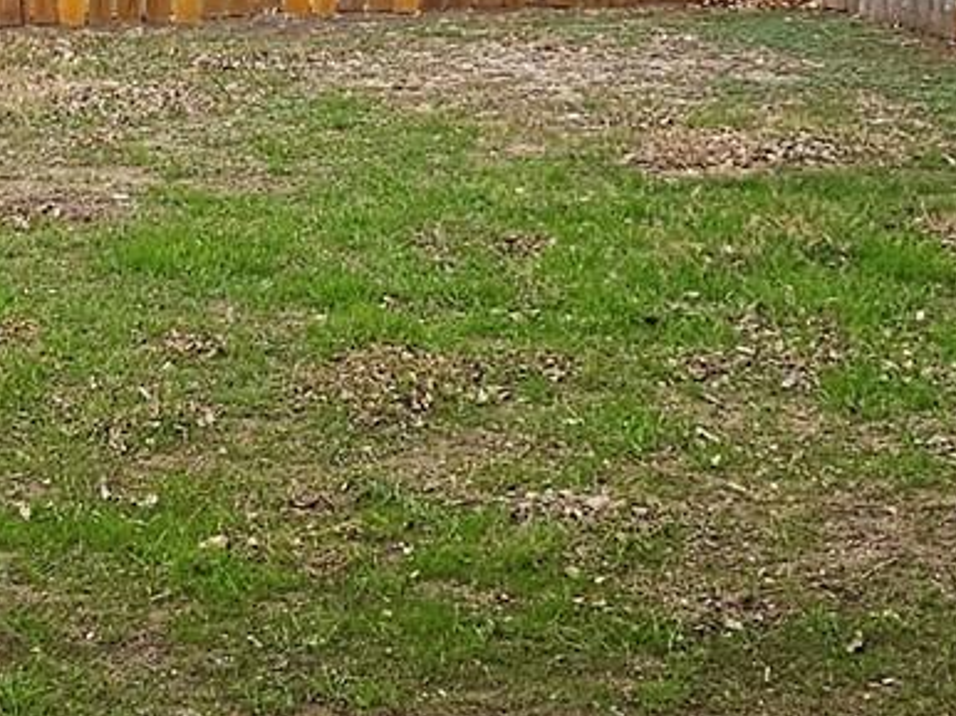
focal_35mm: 69
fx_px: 1904
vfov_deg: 20.8
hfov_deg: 26.3
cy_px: 47
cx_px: -50
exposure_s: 1/562
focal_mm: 2.2
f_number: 2.2
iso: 50
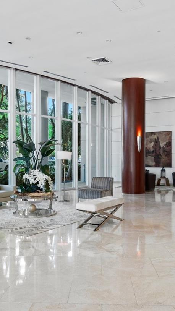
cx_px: 86
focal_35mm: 35
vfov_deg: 56.6
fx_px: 289
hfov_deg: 33.7
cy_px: 166
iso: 200
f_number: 8
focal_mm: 17
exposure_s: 1/20
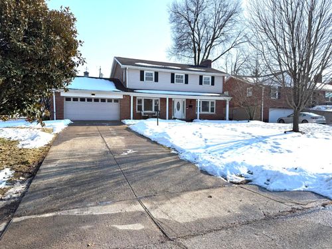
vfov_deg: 56.8
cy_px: 124
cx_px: 166
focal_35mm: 24
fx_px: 230
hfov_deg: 71.6
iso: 80
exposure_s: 1/4405
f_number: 1.78
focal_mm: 6.76
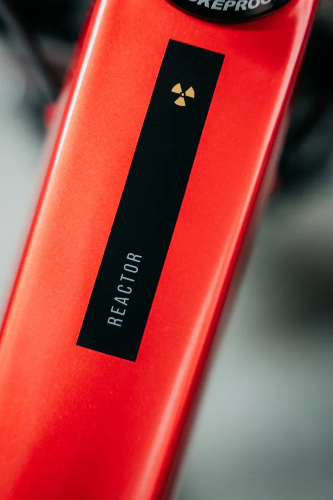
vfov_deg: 26.0
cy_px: 240
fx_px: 1082
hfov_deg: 17.5
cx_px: 156
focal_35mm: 78
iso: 1600
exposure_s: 1/125
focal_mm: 70
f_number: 2.8
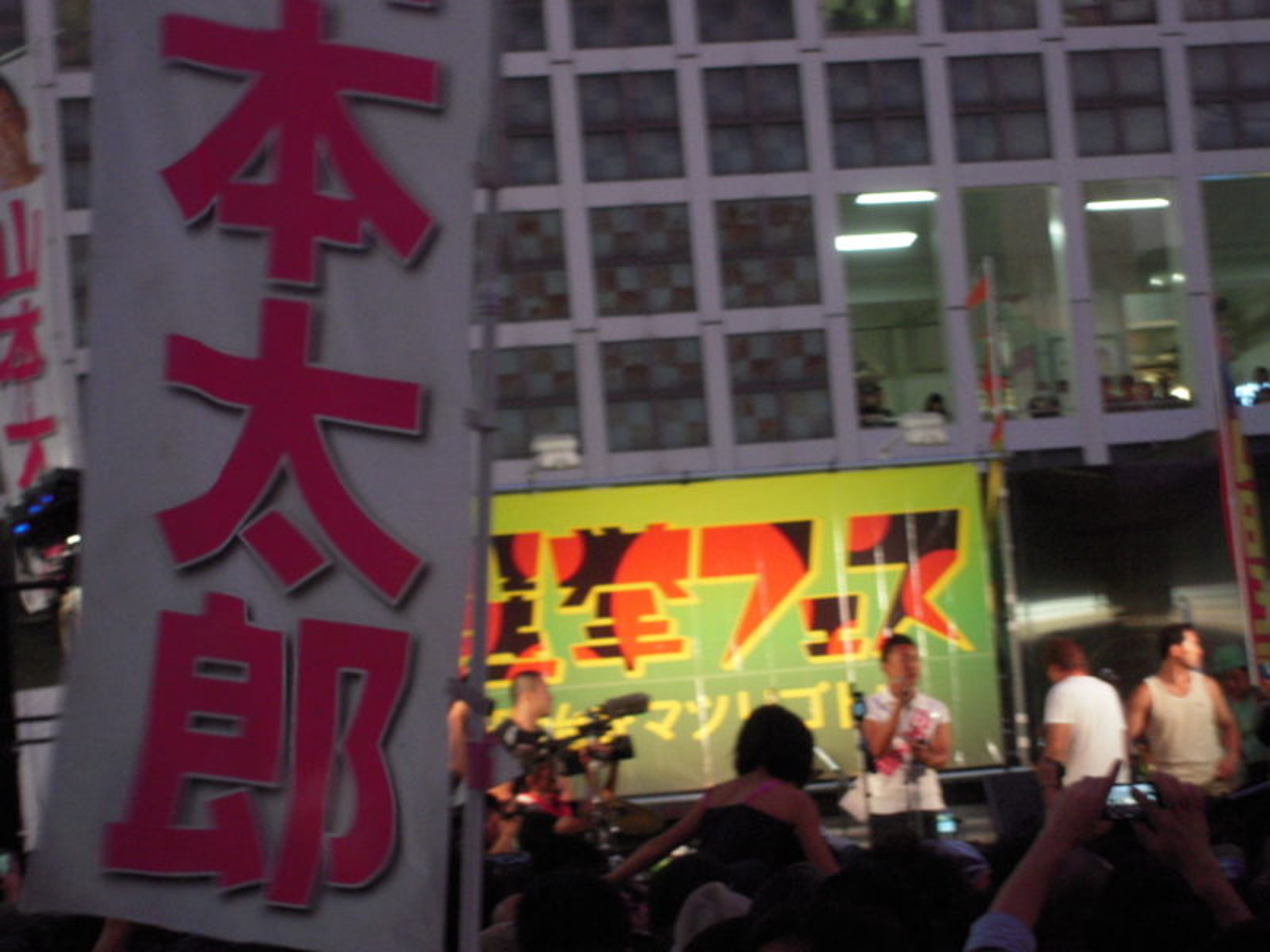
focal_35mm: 112
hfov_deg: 17.6
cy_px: 476
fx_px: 4109
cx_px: 635
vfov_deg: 13.2
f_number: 5.8
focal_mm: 20
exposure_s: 1/25
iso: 500
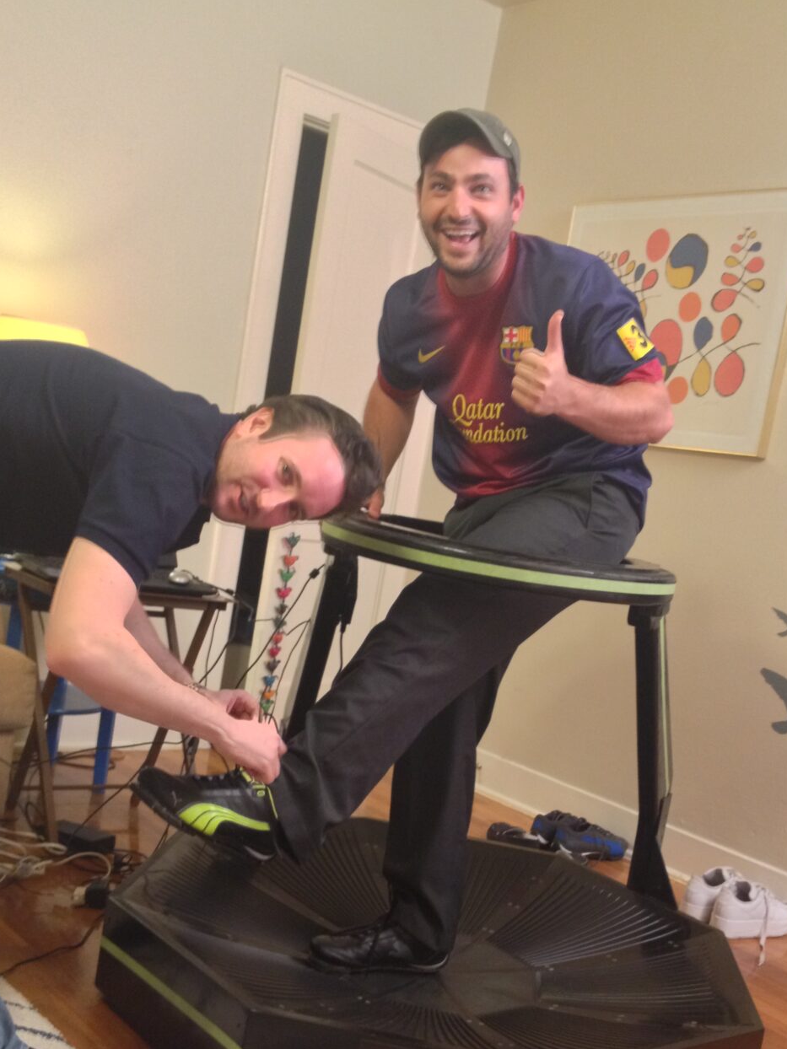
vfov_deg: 41.8
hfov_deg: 32.2
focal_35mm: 45
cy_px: 659
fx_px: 1364
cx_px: 439
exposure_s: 1/20
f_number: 2.4
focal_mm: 4.28
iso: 250
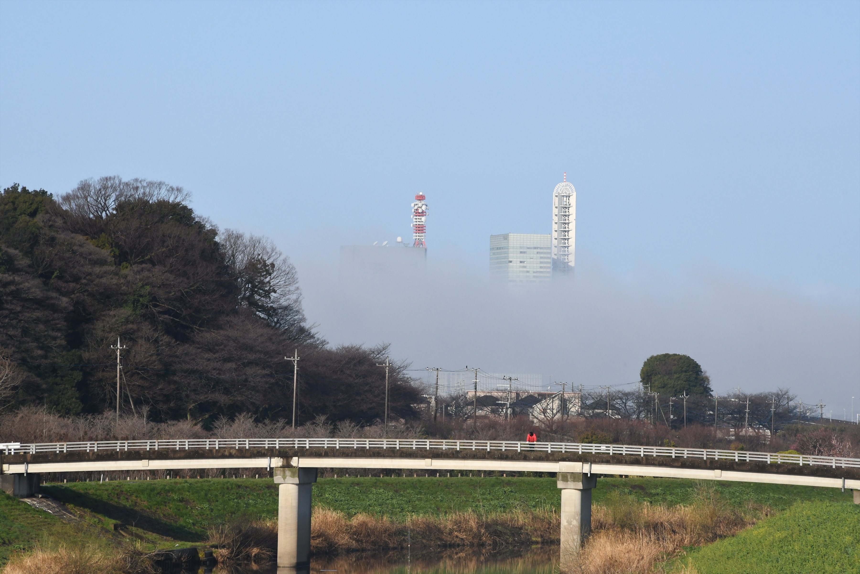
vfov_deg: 6.8
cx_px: 430
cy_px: 287
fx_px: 4825
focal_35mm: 202
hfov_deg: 10.2
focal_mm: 135
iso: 1000
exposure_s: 1/800
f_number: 16
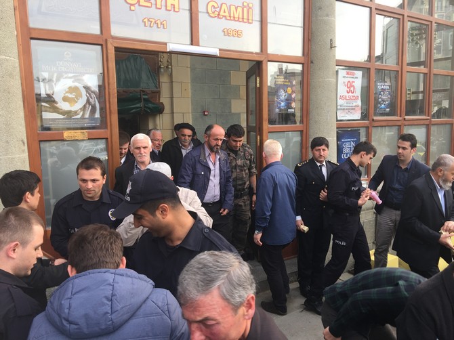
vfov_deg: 48.2
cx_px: 227
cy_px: 170
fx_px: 380
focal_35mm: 29
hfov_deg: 61.7
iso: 32
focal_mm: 4.15
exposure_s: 1/115
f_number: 2.2
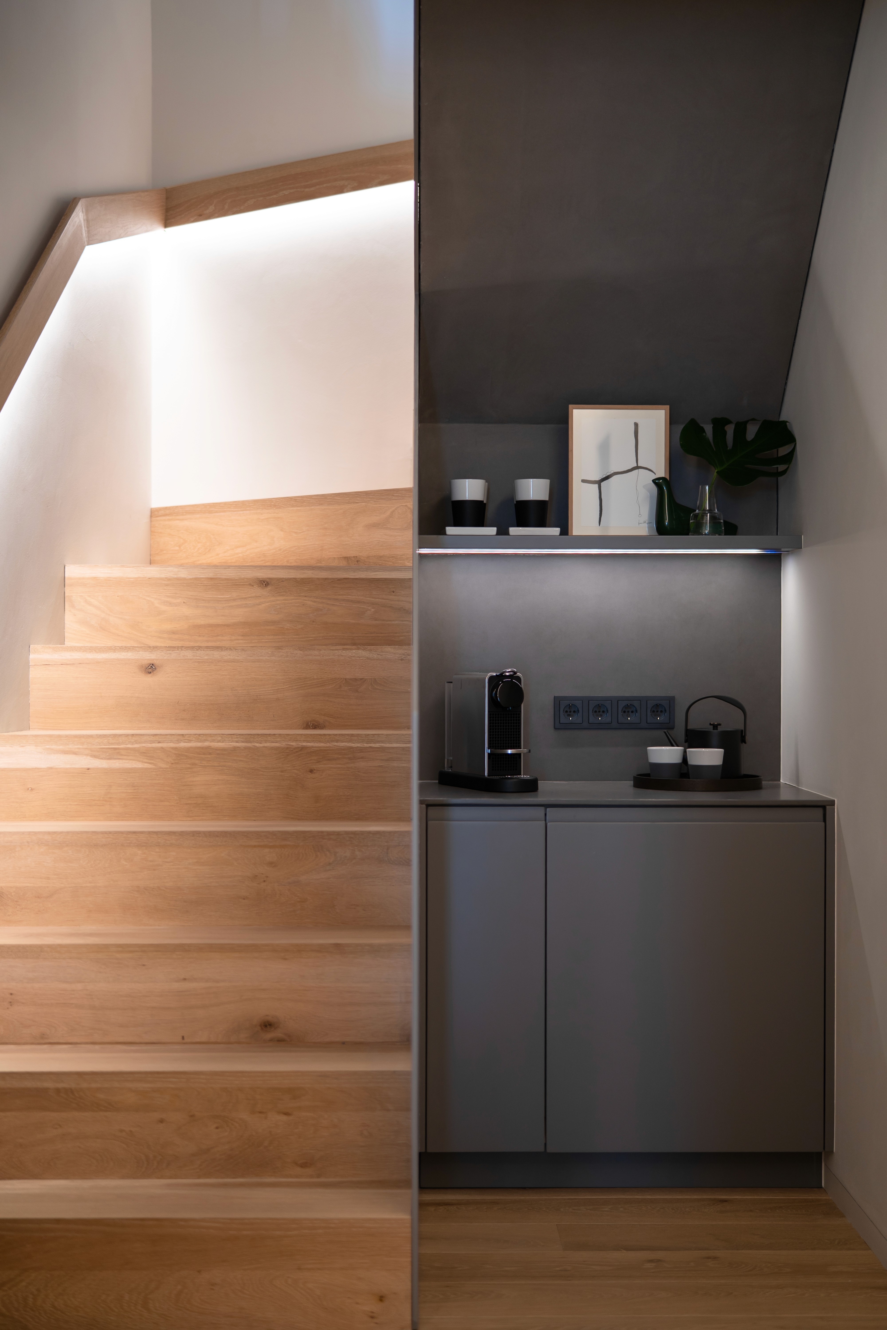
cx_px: 444
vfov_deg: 39.6
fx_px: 1848
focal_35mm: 50
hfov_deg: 27.0
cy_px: 665
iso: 80
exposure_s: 1/125
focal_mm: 50
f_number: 1.4
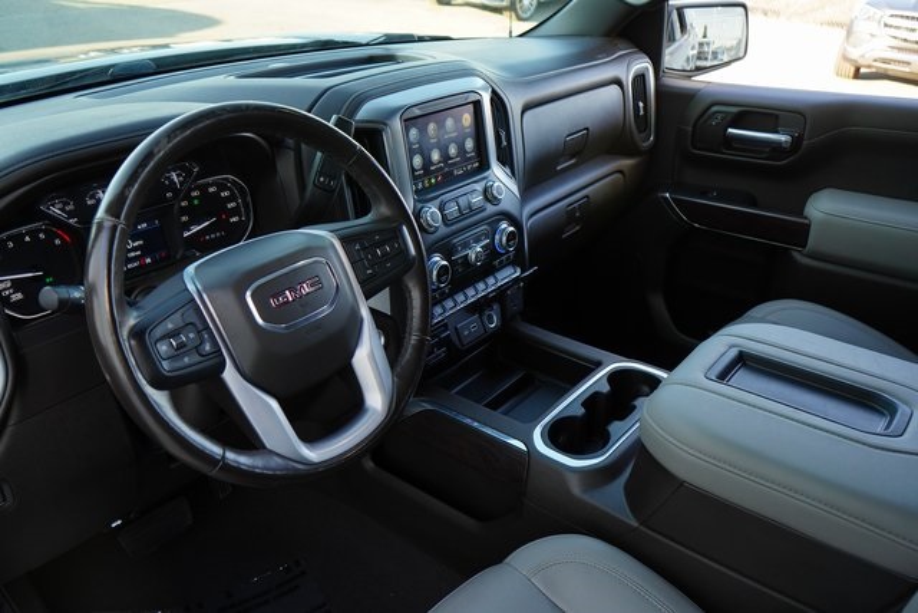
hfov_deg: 65.5
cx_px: 459
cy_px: 306
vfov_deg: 46.4
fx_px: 714
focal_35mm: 28
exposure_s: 1/160
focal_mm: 28
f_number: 5.6
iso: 1000
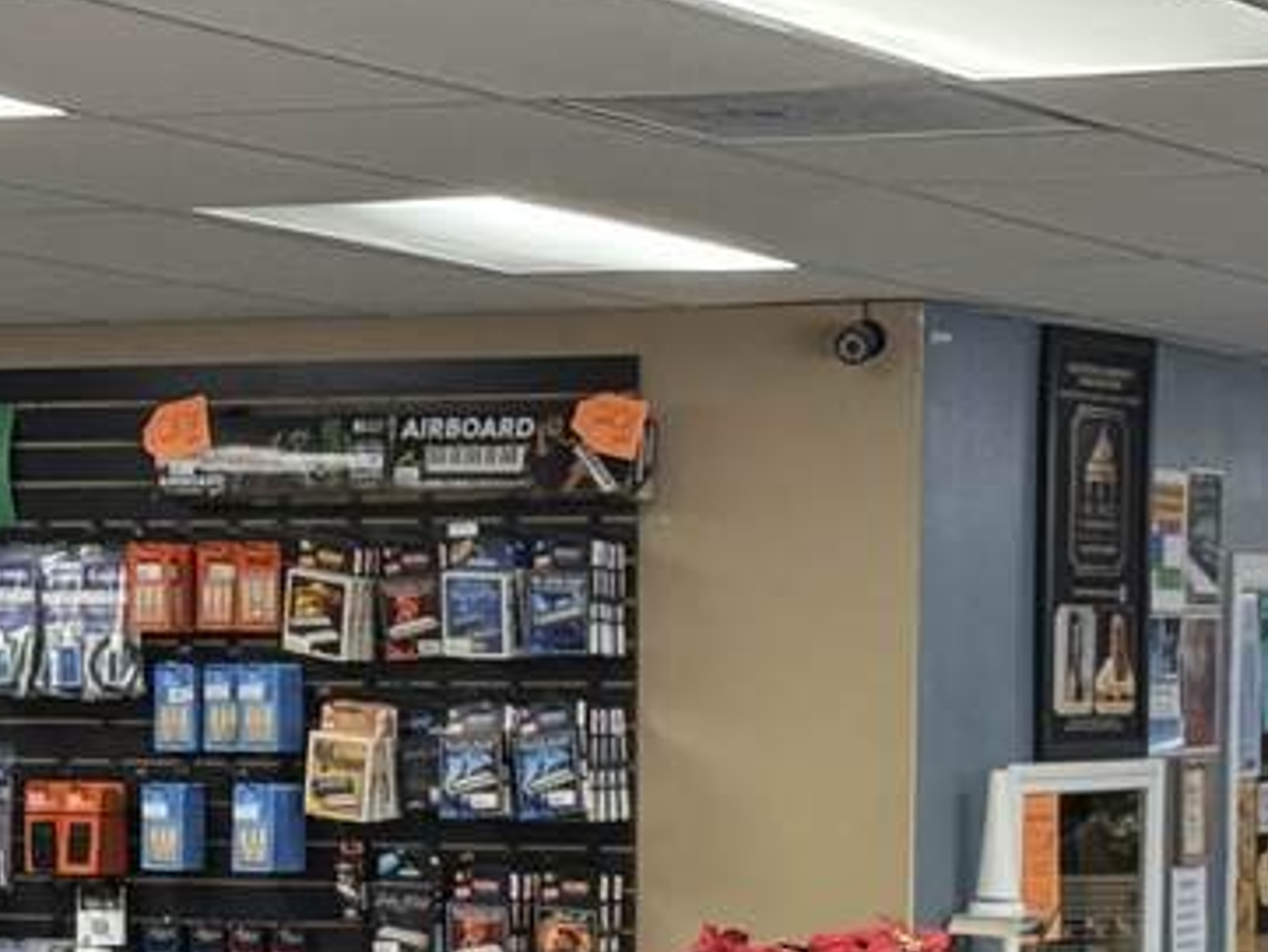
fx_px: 6229
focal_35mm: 170
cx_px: 474
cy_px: 1103
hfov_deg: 11.6
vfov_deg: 8.7
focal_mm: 6.76
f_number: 1.78
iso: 320
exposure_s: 1/120
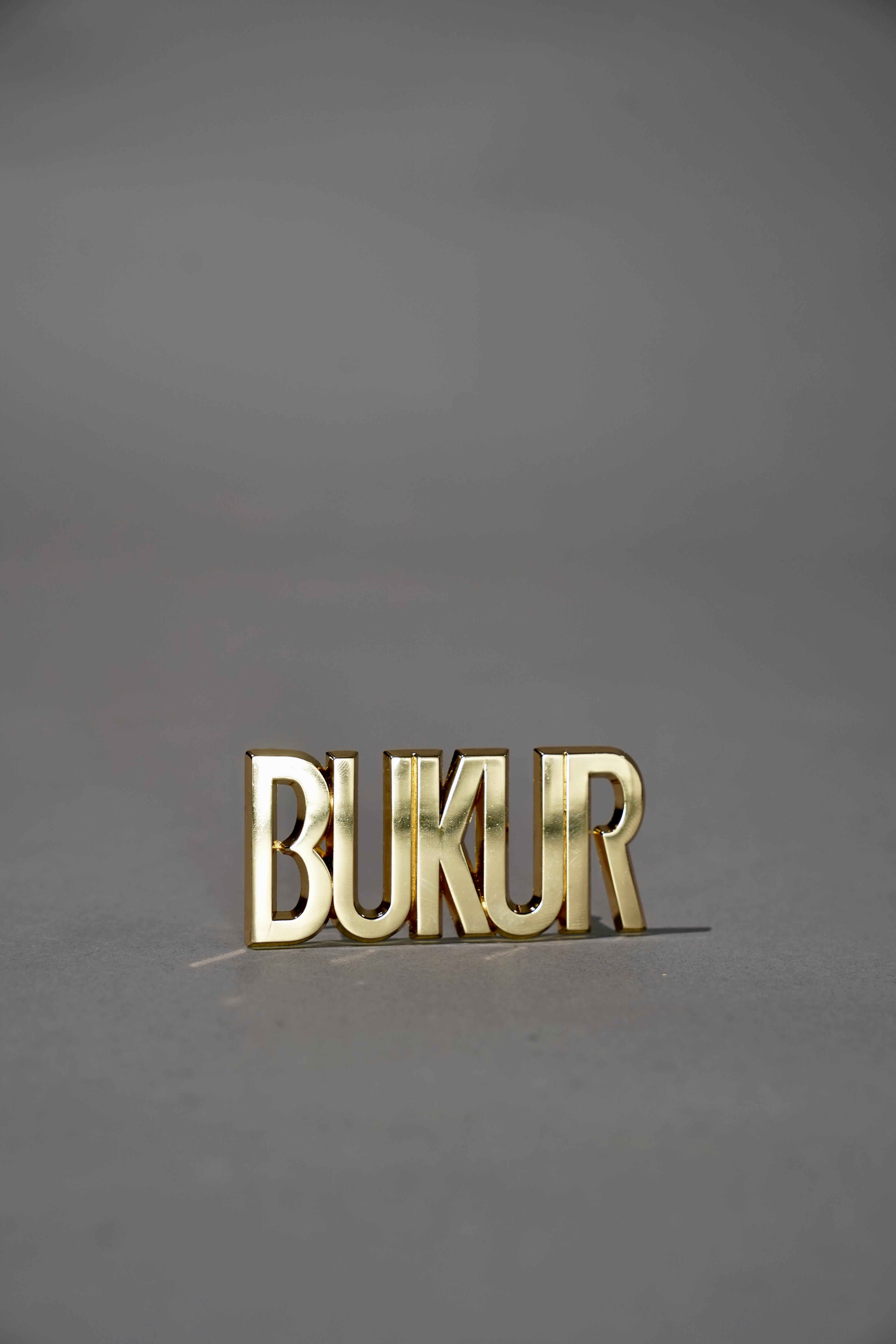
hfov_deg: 20.9
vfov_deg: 31.0
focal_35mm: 65
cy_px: 672
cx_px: 448
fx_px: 2426
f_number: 5
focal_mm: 65
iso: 250
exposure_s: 1/200
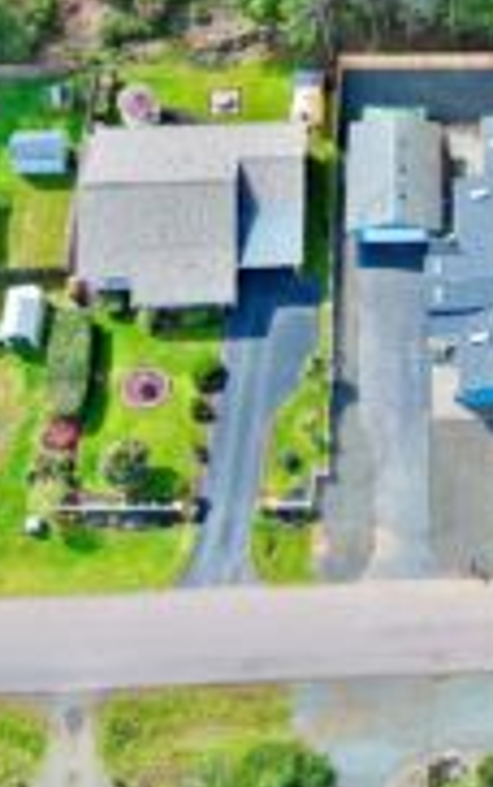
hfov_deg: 19.3
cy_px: 223
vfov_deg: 31.1
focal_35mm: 65
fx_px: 1395
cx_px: 519
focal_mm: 10.57
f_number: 2.8
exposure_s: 1/485
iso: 100
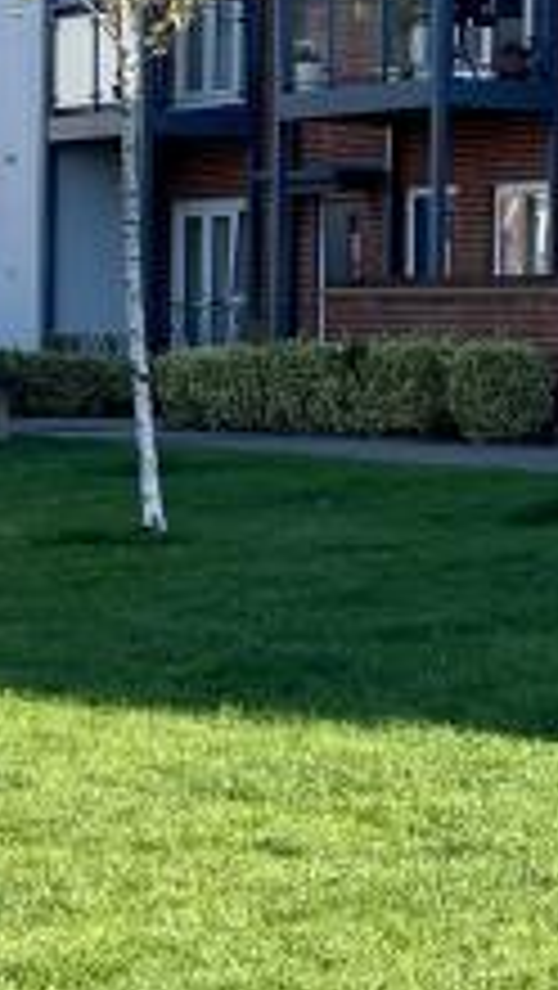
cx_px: 814
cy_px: 360
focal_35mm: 127
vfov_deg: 16.9
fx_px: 3335
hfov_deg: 9.3
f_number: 1.6
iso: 32
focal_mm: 5.1
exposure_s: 1/1403
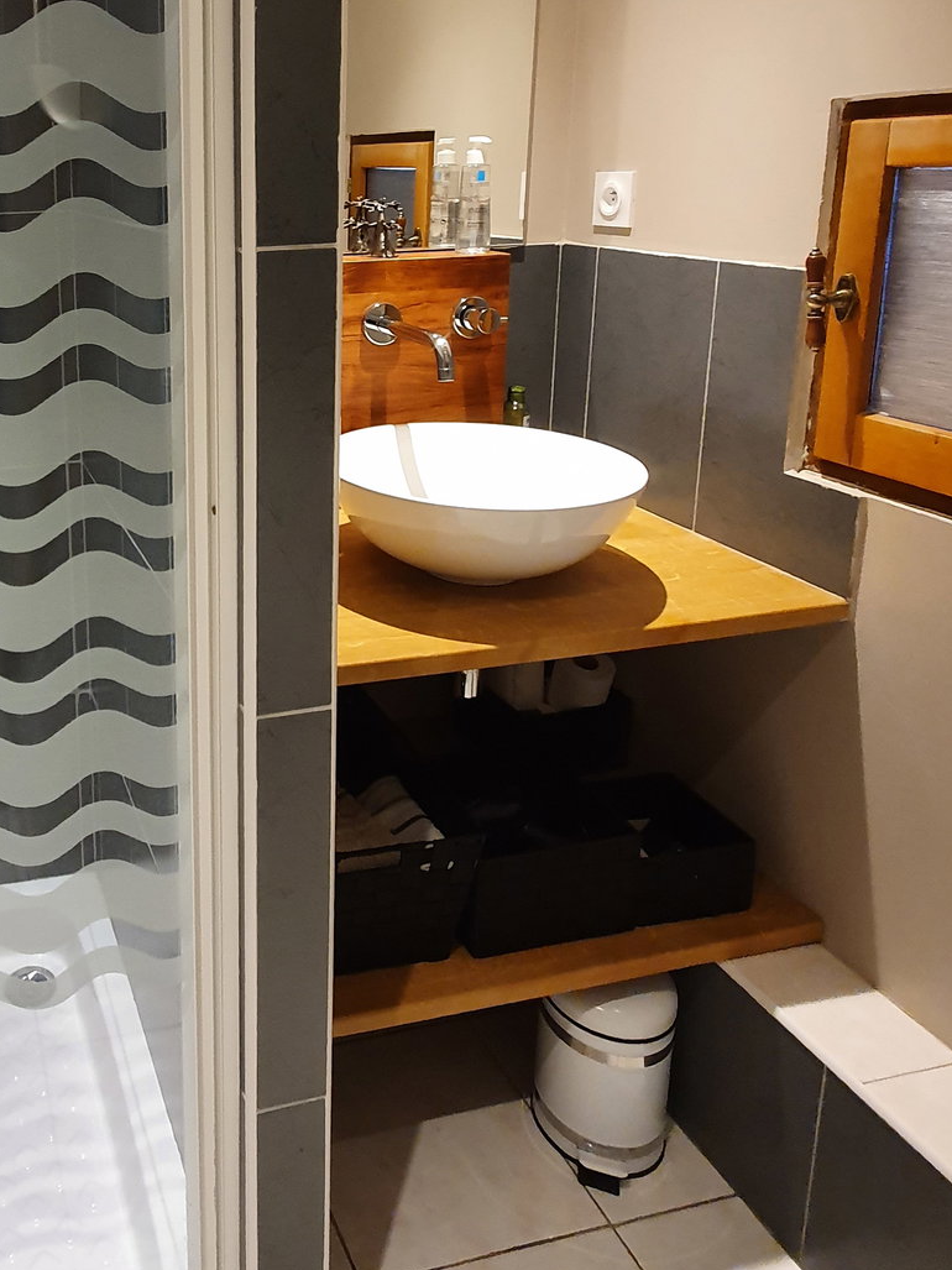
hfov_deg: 46.3
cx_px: 94
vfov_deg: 63.1
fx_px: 990
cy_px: 388
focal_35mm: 27
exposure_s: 1/50
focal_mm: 1.8
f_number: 2.2
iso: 320
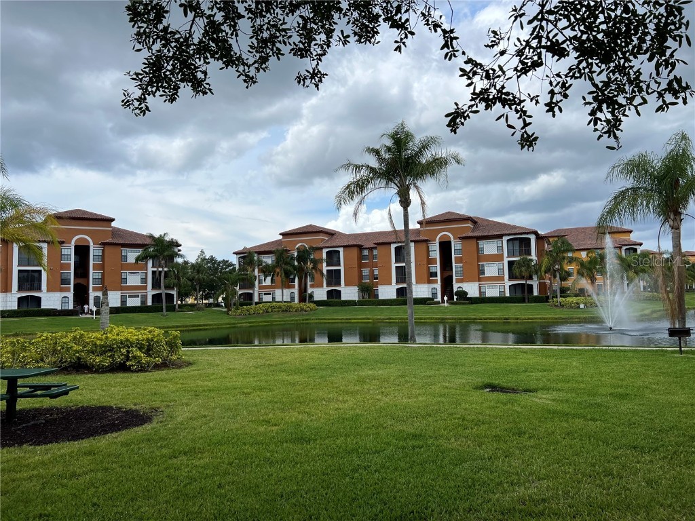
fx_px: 522
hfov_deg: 67.3
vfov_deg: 53.1
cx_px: 348
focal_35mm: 26
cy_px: 260
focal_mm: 5.7
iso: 50
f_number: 1.5
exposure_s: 1/4630
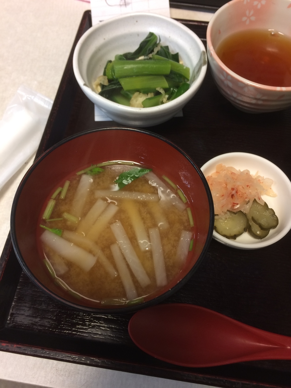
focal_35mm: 29
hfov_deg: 48.2
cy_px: 194
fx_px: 325
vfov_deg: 61.7
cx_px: 146
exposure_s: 1/30
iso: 64
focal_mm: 4.15
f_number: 2.2
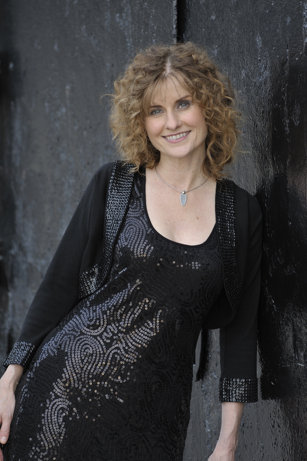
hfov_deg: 6.9
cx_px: 154
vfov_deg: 10.3
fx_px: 2561
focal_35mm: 200
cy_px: 230
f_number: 4.5
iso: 400
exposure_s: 1/500
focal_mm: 200
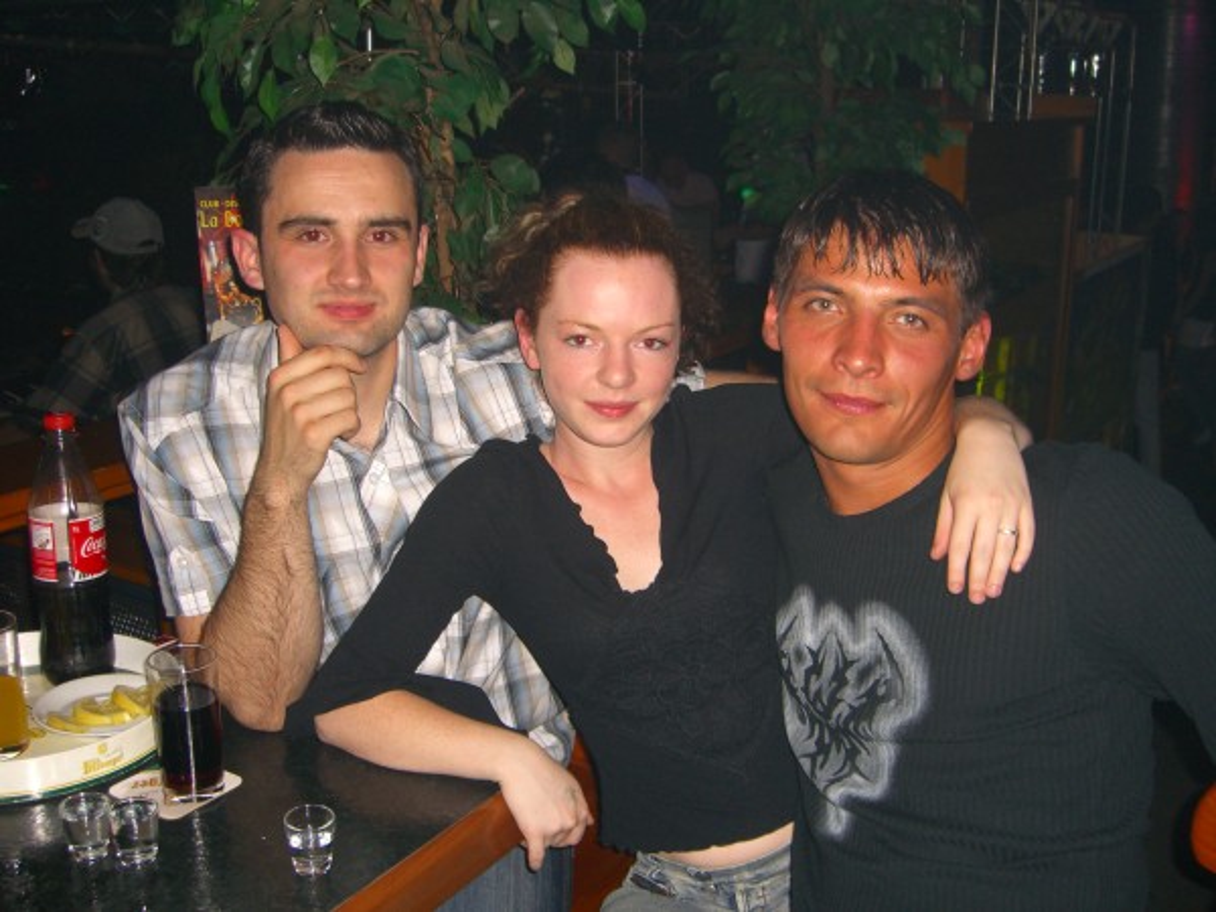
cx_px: 608
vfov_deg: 37.7
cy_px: 456
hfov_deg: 49.0
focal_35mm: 38
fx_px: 1335
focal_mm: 7.9
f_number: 2.8
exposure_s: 1/60
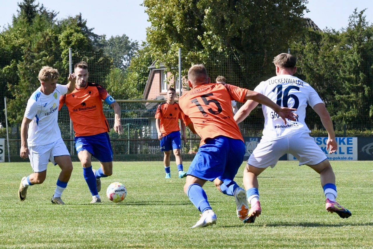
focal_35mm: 175
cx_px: 186
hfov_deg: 11.7
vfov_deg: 7.8
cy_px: 124
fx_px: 1813
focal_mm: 175
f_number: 16
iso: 5000
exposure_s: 1/1600
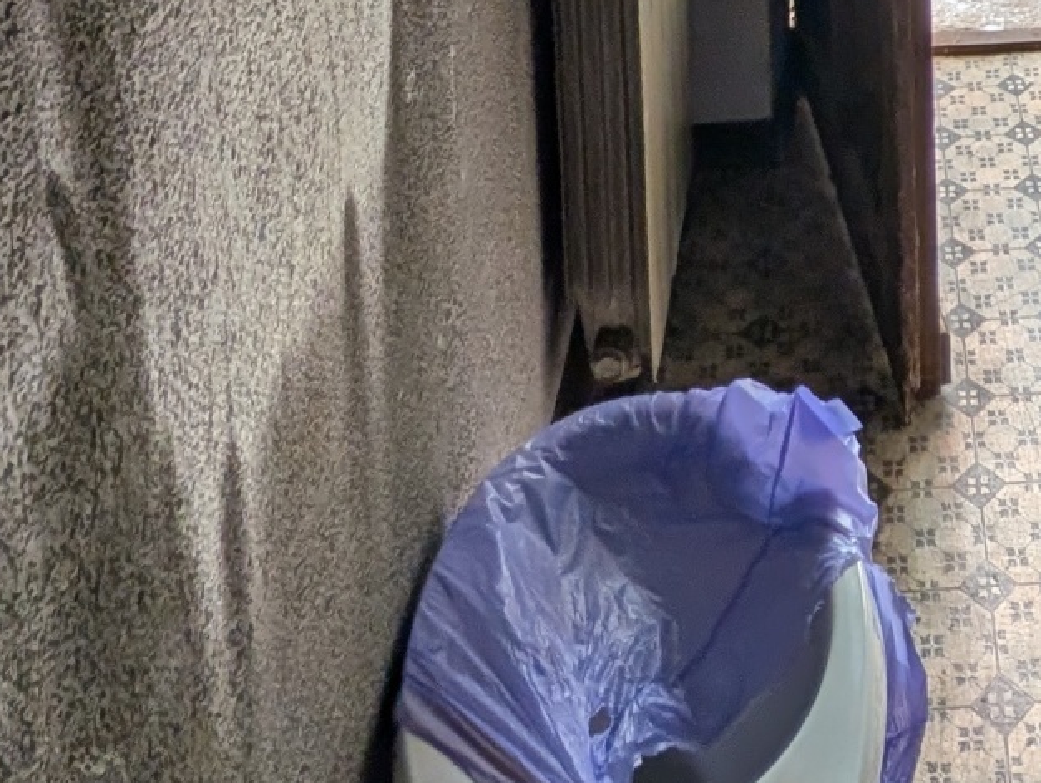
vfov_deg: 20.2
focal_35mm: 49
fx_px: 1476
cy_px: -665
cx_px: 911
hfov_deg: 36.7
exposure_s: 1/55.7
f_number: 1.7
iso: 48
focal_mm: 2.02
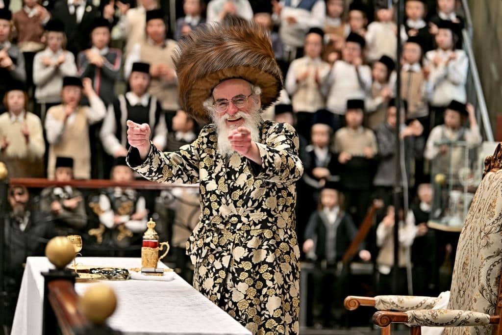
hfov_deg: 15.8
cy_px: 168
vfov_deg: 10.6
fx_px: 1813
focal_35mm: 130
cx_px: 251
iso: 320
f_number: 2.8
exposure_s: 1/320
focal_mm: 130
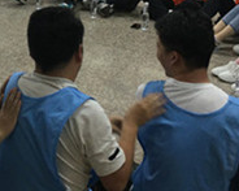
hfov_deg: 22.3
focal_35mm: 83
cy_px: 7
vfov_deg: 18.1
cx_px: 8
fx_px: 587
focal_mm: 4.15
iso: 64
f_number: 2.2
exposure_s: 1/17
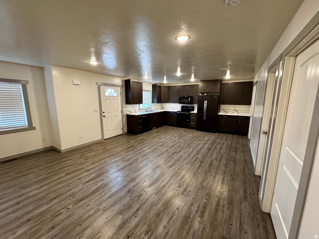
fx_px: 129
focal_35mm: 14
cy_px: 120
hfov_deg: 102.1
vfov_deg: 85.7
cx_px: 160
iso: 250
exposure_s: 1/60
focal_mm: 2.22
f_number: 2.2
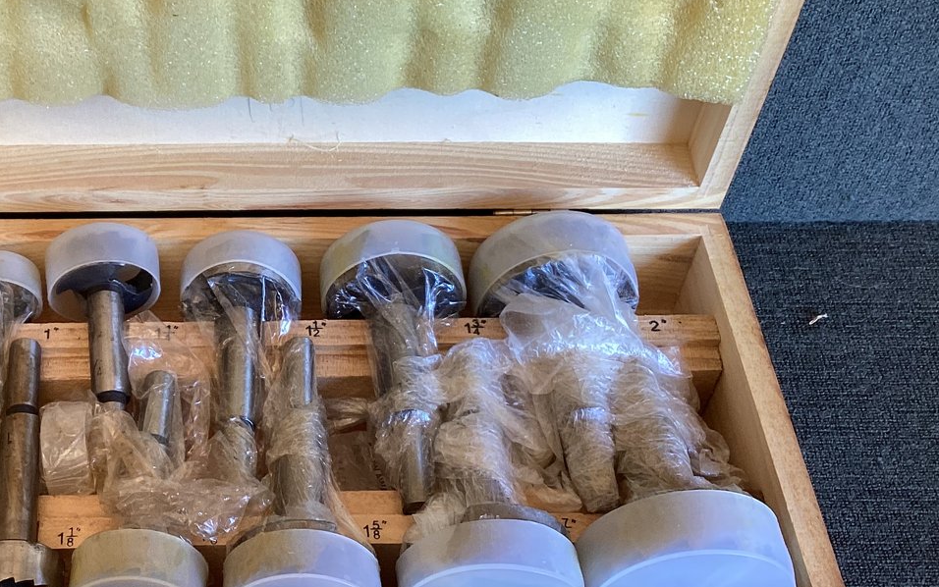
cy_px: 303
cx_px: 270
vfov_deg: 24.9
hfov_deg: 38.1
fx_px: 1331
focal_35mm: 52
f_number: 2.4
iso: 64
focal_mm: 3.3
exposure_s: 1/60
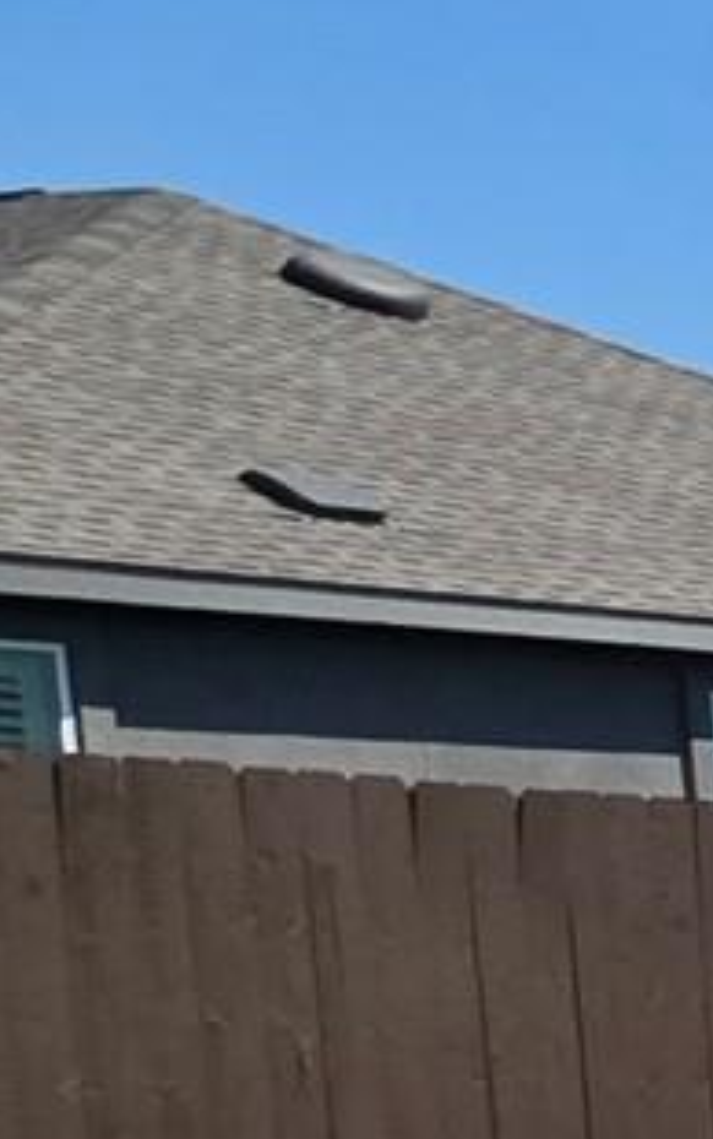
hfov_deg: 6.4
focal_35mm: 91
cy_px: 1315
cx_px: 3550
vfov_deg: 21.4
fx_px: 2827
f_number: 2.2
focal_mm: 2.2
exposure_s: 1/2443
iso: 50
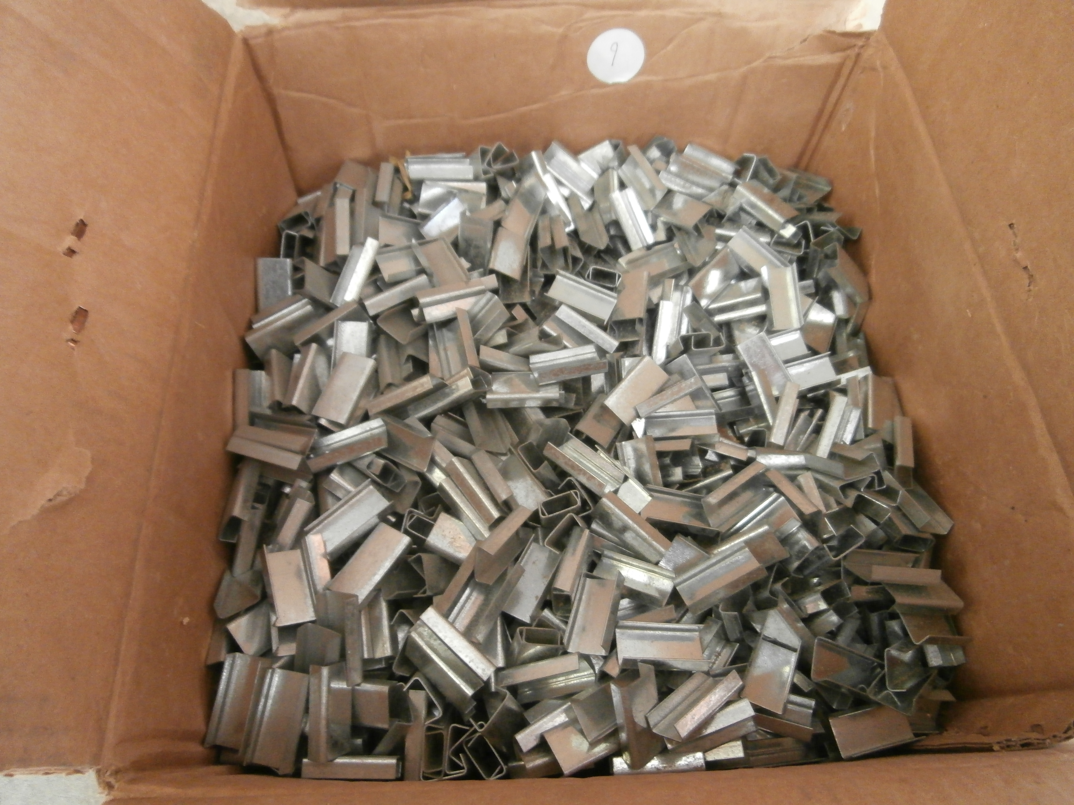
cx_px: 537
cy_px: 402
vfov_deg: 56.8
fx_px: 745
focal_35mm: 24
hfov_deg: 71.6
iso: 400
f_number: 3
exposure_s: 1/6
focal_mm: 4.2
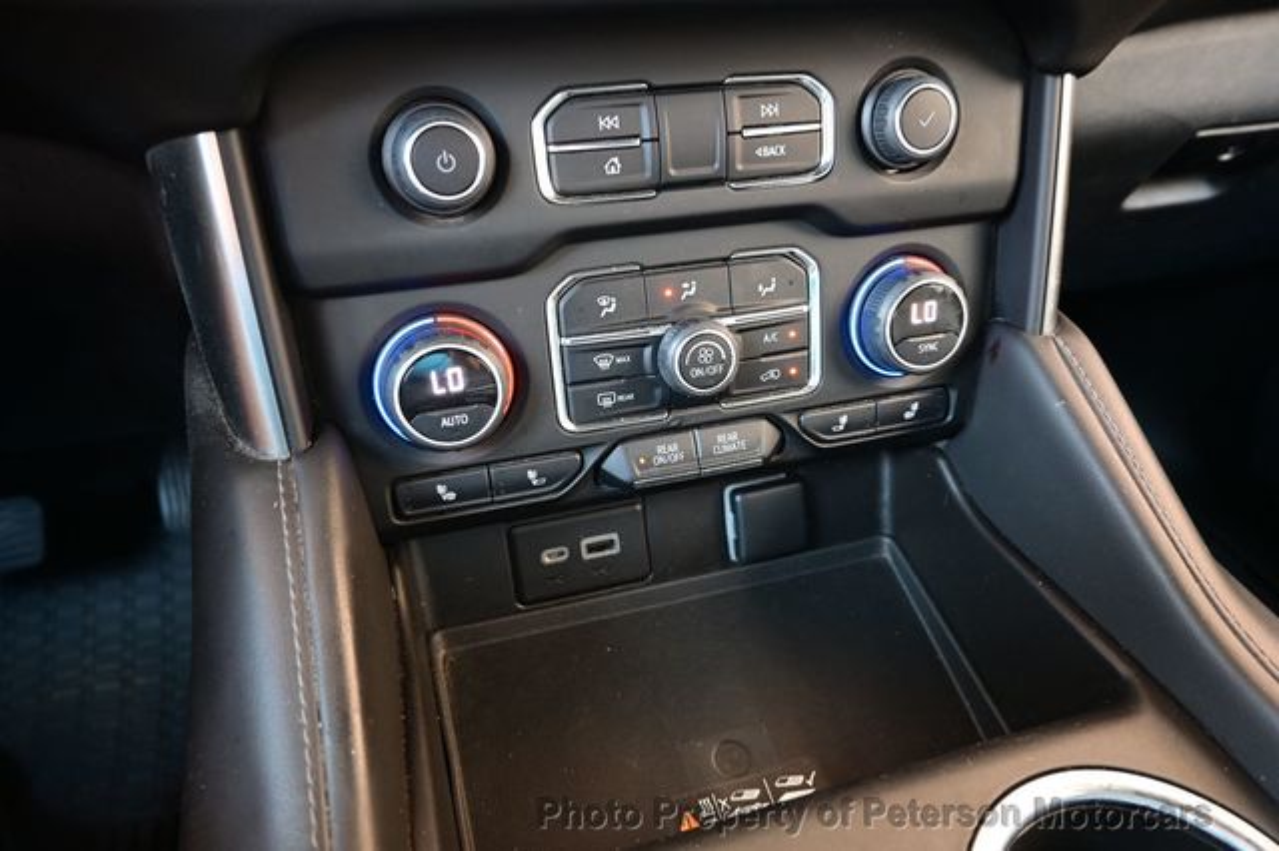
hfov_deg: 73.8
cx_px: 640
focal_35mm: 24
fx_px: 852
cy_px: 426
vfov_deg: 53.1
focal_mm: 16
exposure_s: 1/25
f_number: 3.5
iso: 1250
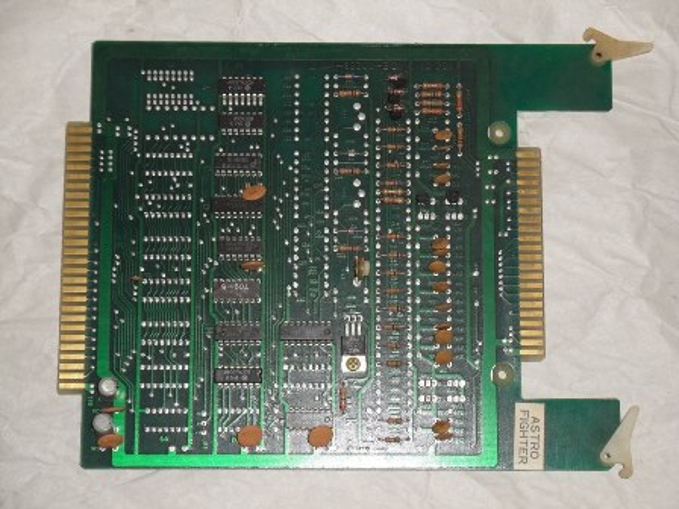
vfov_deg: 18.2
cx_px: 340
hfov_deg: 24.1
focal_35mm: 81
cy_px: 254
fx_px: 1589
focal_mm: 14.4
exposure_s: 1/60
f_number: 12.9
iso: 240
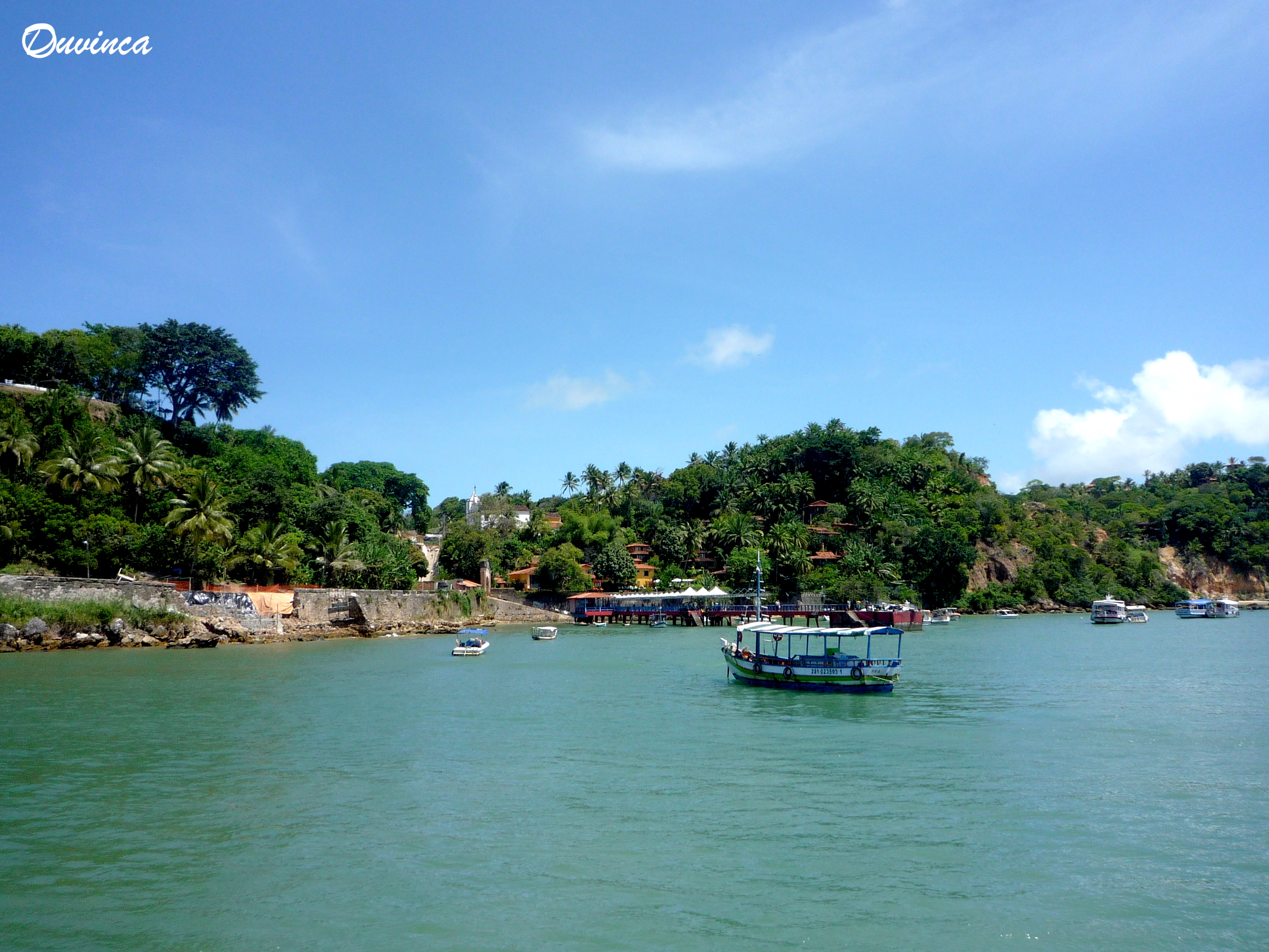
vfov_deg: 49.7
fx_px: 1026
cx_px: 634
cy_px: 476
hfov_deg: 63.4
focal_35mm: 28
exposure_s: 1/800
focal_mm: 4.4
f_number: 4.5
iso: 100
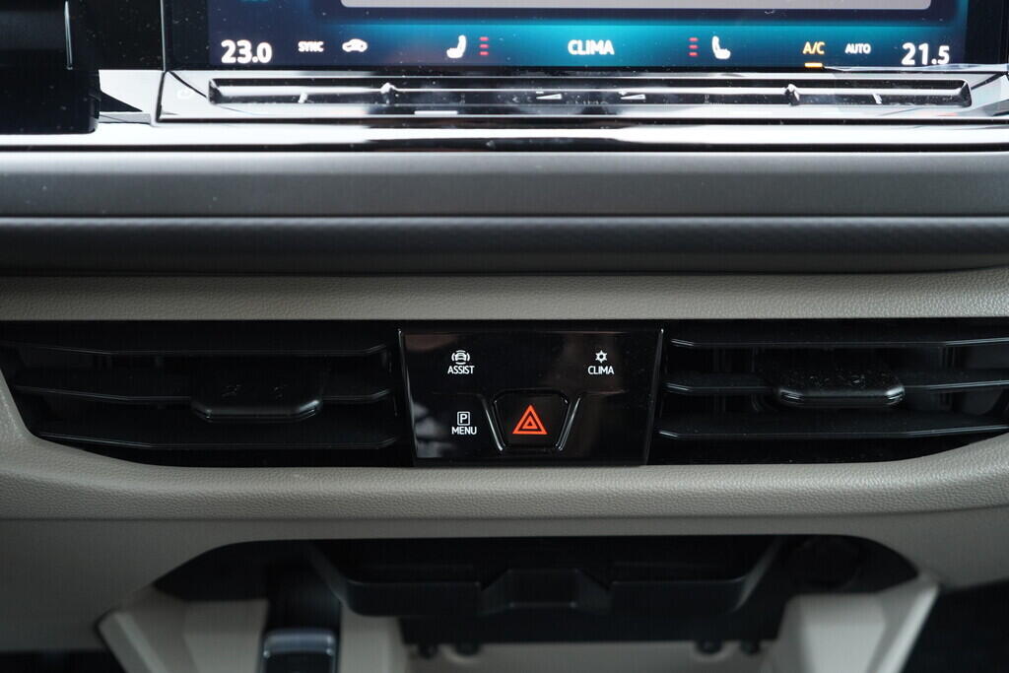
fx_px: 1009
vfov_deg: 36.9
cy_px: 336
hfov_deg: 53.1
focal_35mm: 36
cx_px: 504
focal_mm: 24
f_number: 2.8
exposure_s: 1/40
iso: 640
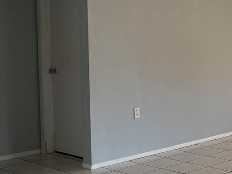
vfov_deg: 18.2
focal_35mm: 81
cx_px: 297
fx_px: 543
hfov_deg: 21.9
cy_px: 76
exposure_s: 1/60
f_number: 1.6
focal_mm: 5.96
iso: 100
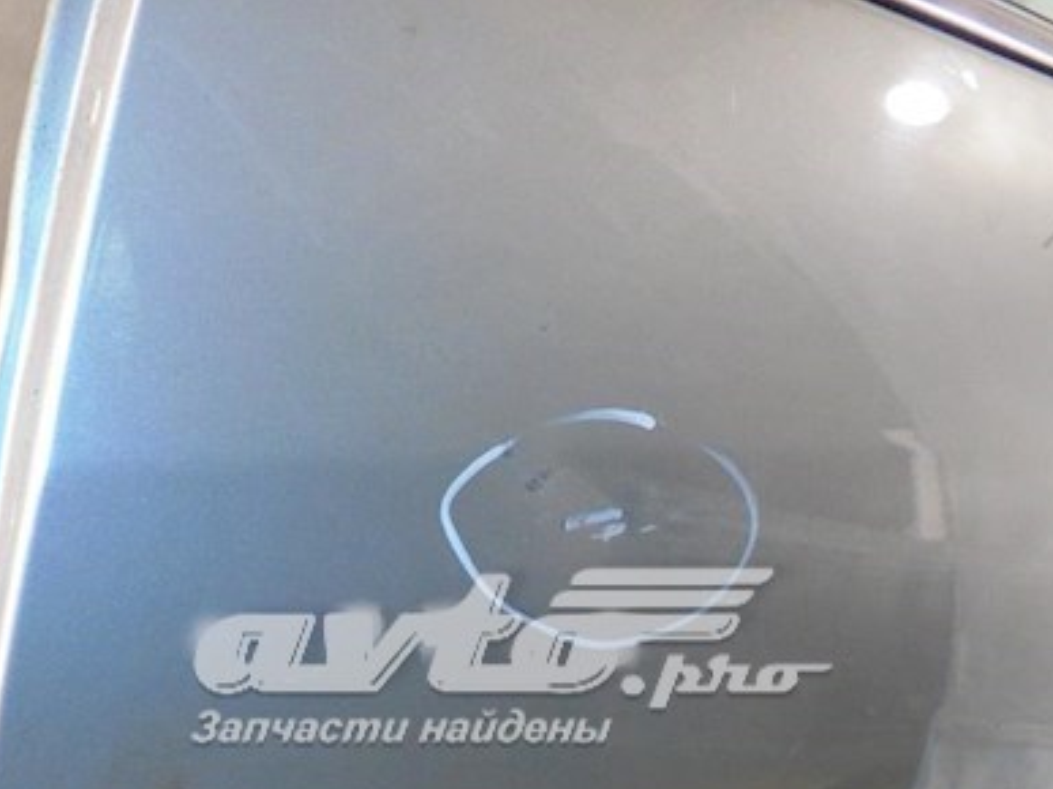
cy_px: 650
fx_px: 1308
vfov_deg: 32.5
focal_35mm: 43
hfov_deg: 43.9
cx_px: 503
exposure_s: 1/30
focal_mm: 4.6
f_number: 3.5
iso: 400
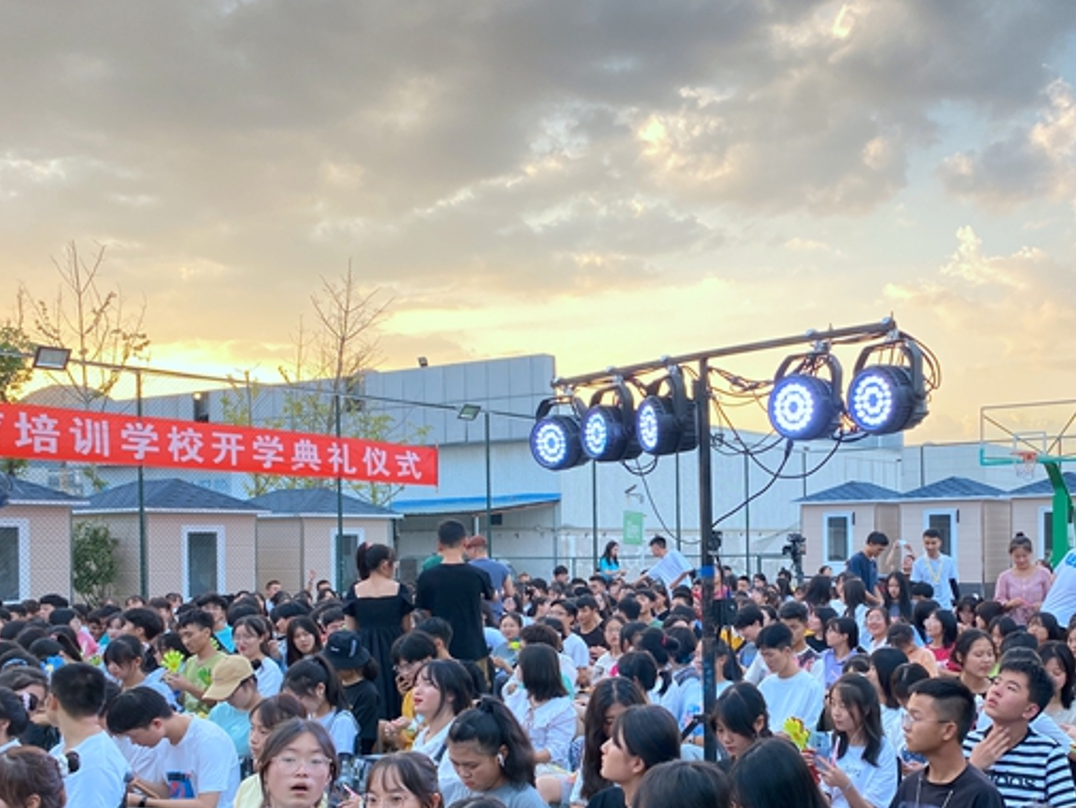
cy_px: 556
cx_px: 729
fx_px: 1182
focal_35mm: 38
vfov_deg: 37.2
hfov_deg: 48.0
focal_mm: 4.25
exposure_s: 1/122
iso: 32
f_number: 1.8
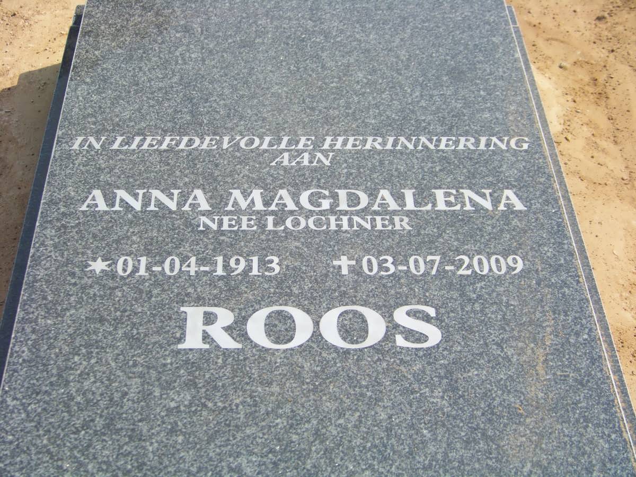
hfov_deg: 31.2
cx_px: 318
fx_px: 1139
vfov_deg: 23.7
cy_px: 238
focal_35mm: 62
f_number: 3.2
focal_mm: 10.5
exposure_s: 1/640
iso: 64
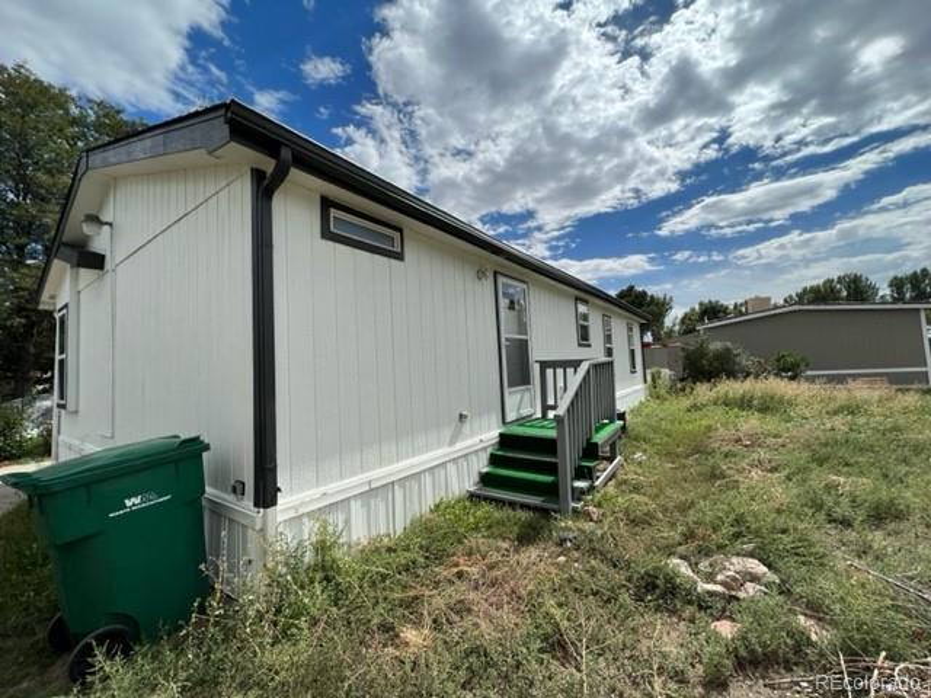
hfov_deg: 106.2
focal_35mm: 13
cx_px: 466
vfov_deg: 89.9
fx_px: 350
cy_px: 349
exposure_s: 1/2660
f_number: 1.8
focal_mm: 1.57
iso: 32
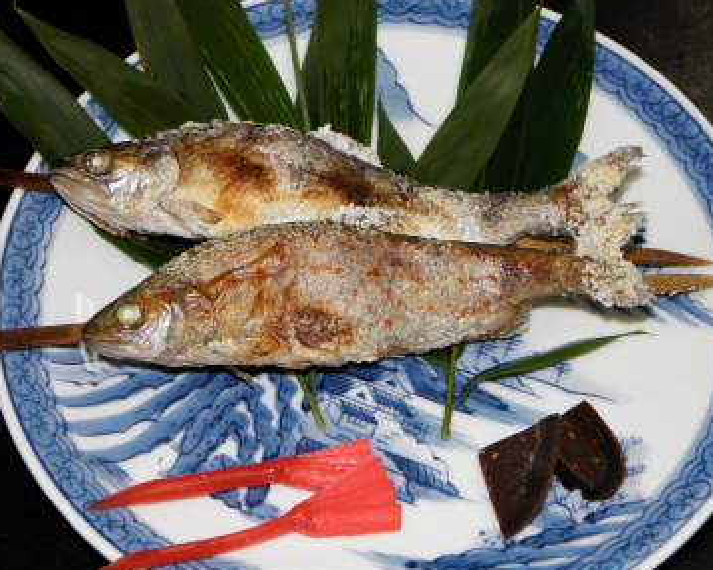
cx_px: 357
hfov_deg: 25.7
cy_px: 292
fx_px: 1561
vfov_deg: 20.7
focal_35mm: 74
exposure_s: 1/60
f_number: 3.8
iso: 100
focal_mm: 12.13
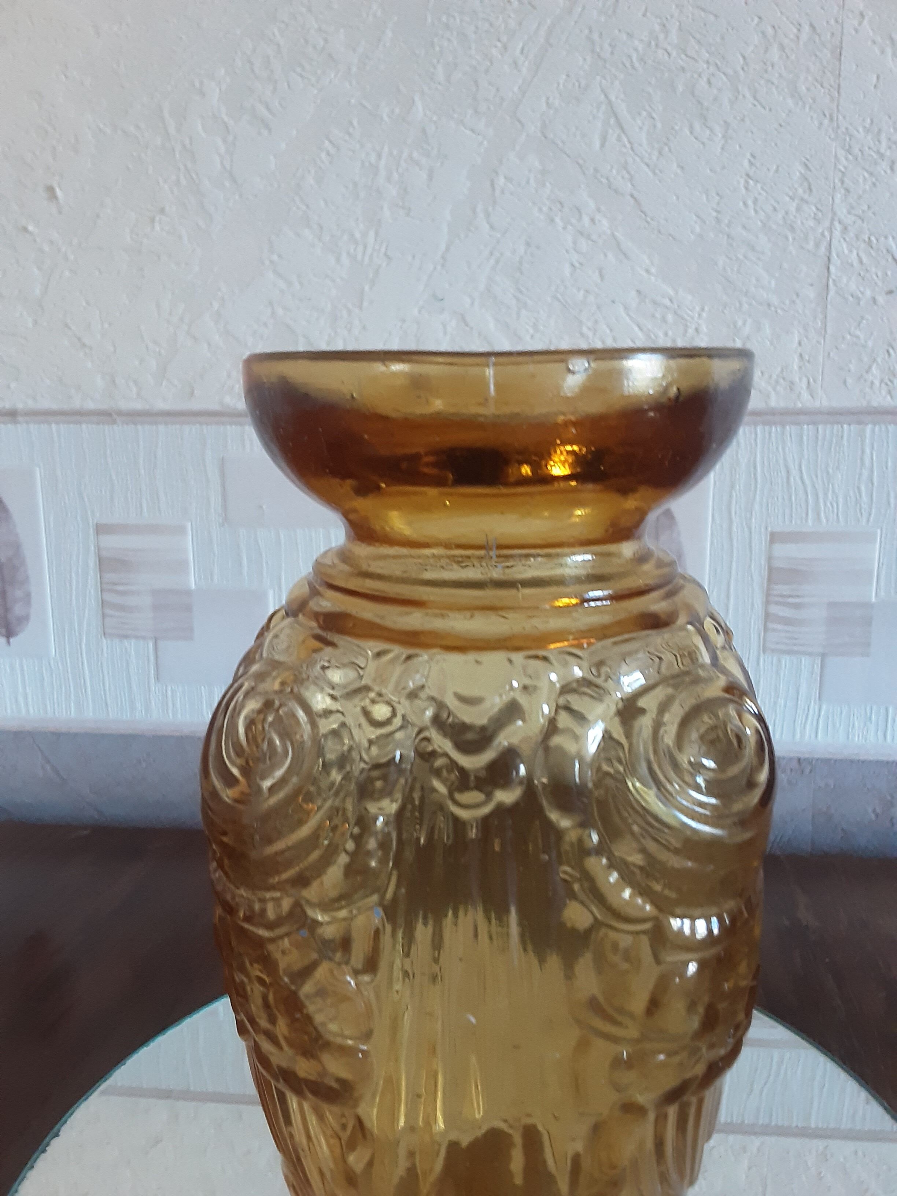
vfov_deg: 63.4
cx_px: 448
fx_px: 967
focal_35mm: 28
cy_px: 598
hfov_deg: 49.7
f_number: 1.9
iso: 200
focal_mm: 2.9
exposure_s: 1/25
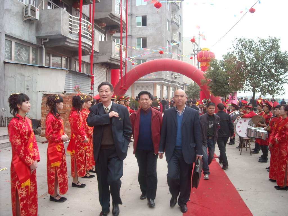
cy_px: 108
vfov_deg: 40.7
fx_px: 291
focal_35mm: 35
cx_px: 144
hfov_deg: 52.6
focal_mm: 5.7
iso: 77
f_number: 2.8
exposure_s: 1/60
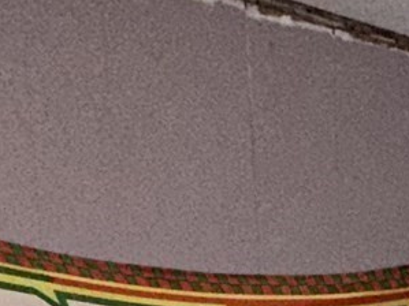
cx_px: 666
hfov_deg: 17.7
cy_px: 798
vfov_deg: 11.7
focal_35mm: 96
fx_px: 1134
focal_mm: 2.22
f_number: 2.2
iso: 250
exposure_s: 1/34
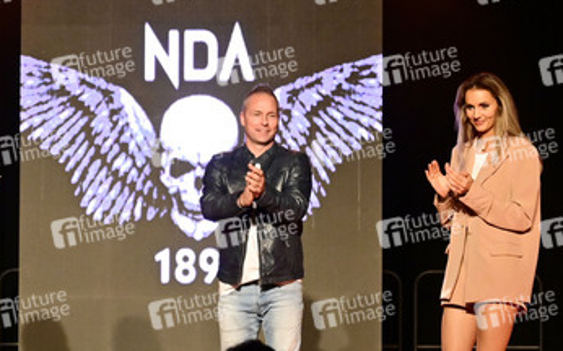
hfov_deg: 22.3
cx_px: 212
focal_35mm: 93
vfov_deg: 14.0
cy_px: 188
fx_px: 1426
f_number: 2.8
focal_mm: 70
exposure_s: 1/250
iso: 5000
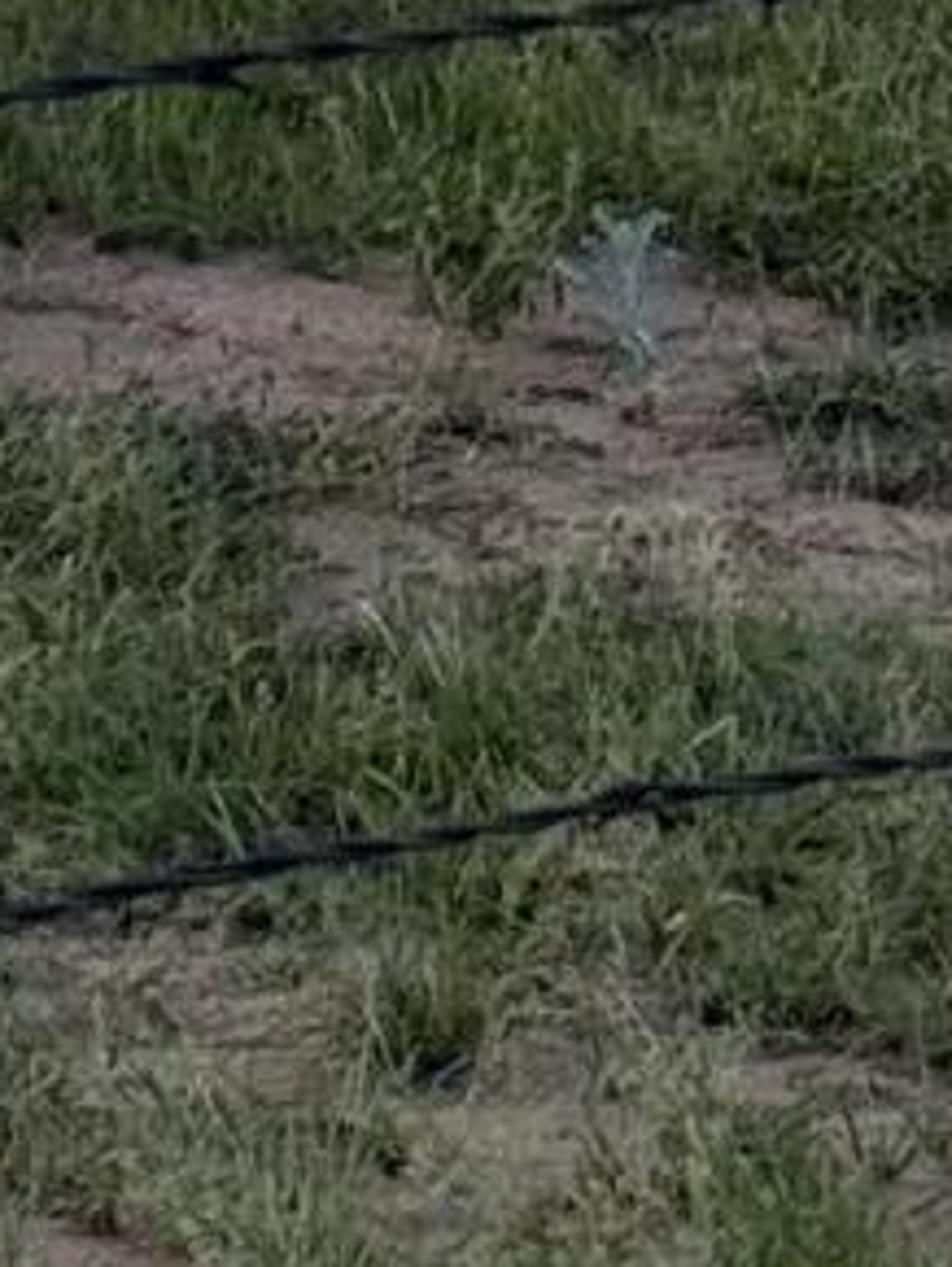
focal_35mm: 331
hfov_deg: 4.4
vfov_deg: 5.8
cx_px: -1533
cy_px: -1446
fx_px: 12120
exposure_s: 1/2494
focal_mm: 6.76
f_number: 1.78
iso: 64
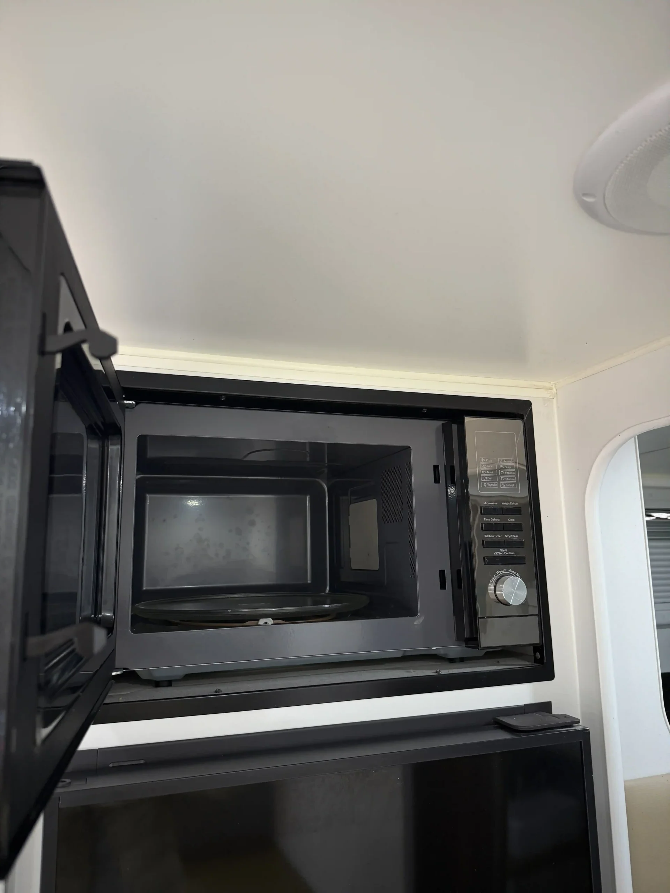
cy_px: 446
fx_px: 619
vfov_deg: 71.6
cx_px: 335
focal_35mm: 24
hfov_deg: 56.8
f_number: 1.8
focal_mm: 6.8
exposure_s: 1/60
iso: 200
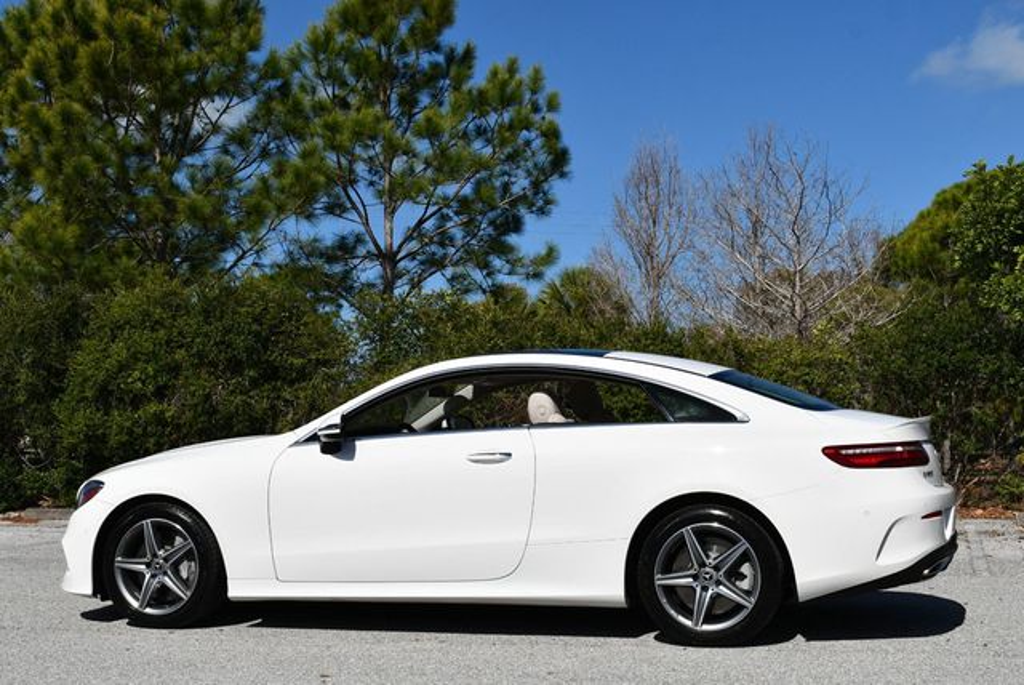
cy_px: 342
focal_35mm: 52
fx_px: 1480
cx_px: 512
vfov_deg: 26.0
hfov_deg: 38.2
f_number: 10
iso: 100
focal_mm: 26
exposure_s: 1/400
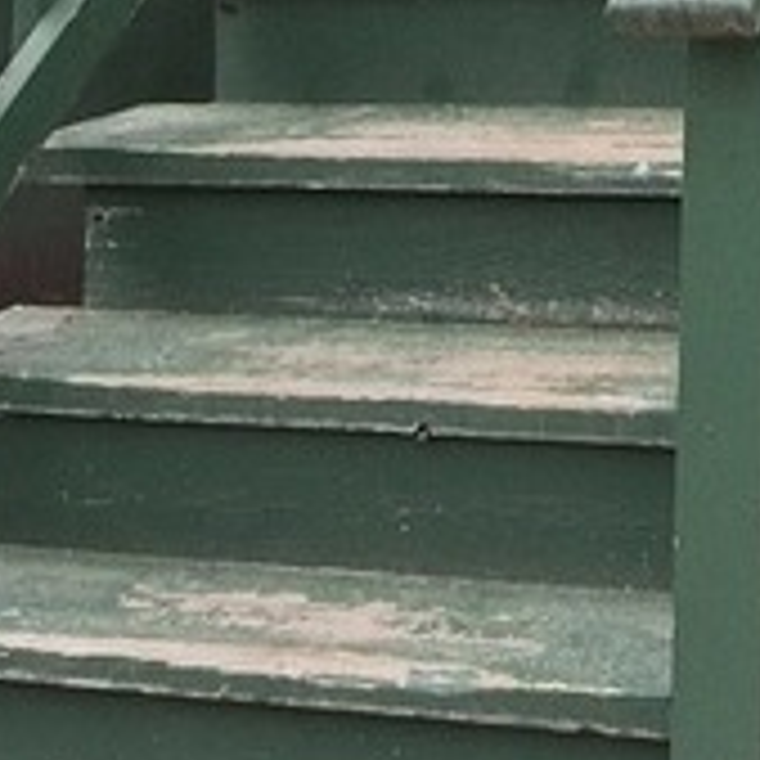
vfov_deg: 9.3
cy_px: -1538
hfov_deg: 11.3
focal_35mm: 147
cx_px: 1183
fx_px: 3651
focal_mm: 3.98
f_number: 1.8
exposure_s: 1/148
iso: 25
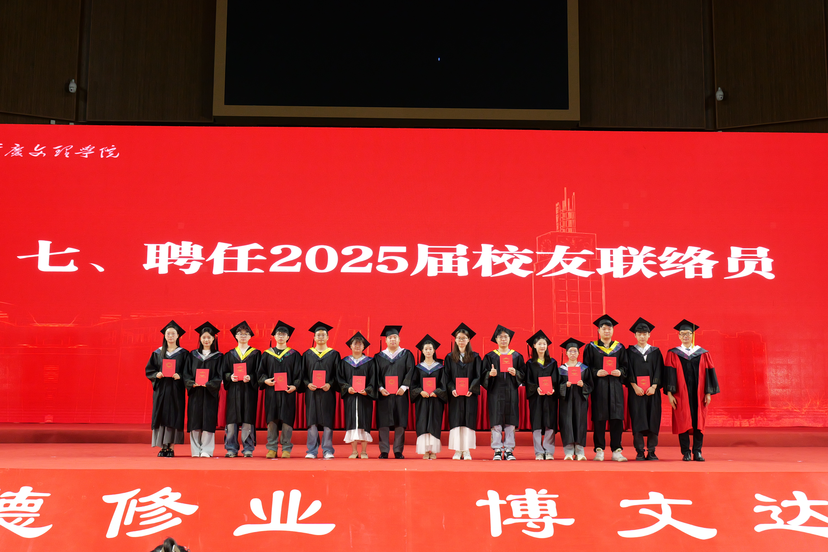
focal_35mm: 40
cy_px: 276
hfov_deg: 48.5
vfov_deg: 33.4
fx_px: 920
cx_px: 414
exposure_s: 1/125
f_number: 9
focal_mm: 40
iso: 6400
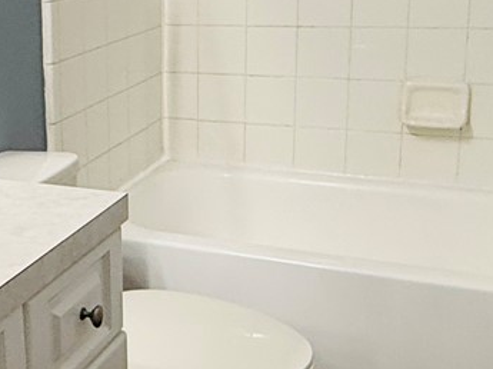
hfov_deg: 28.3
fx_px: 925
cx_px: 19
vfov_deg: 22.5
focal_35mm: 65
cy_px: 153
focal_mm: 2.22
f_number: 2.2
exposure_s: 1/60
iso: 200
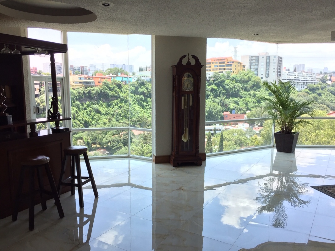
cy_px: 126
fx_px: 281
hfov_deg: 61.6
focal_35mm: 29
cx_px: 168
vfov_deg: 48.2
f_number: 2.2
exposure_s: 1/231
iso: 32
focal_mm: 4.15
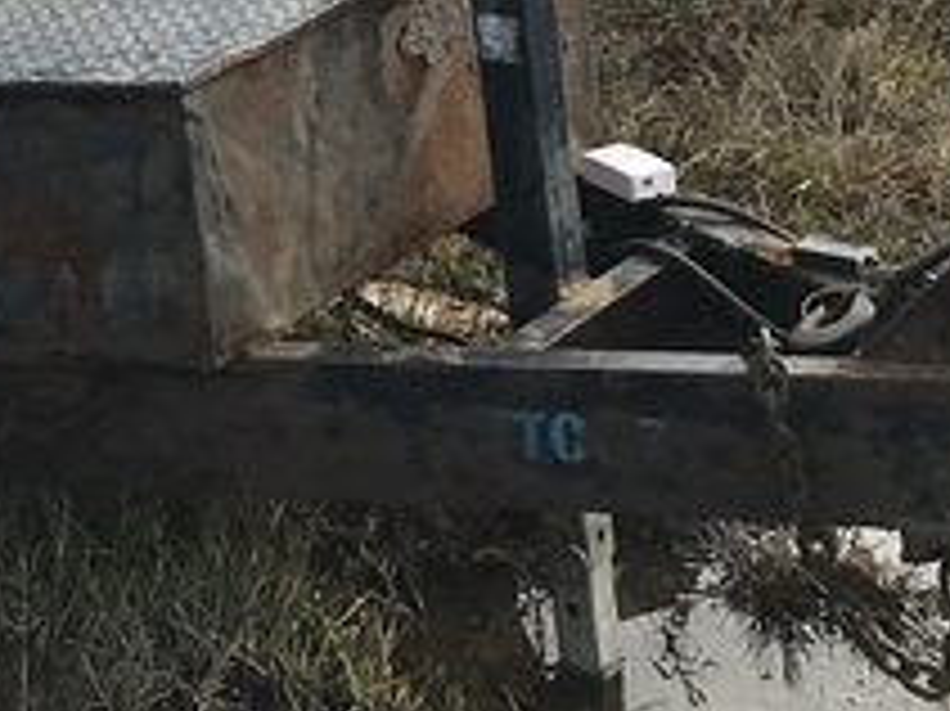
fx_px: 2907
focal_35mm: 106
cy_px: -418
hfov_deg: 17.0
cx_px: -423
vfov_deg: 13.0
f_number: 1.8
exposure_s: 1/997
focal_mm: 3.99
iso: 20
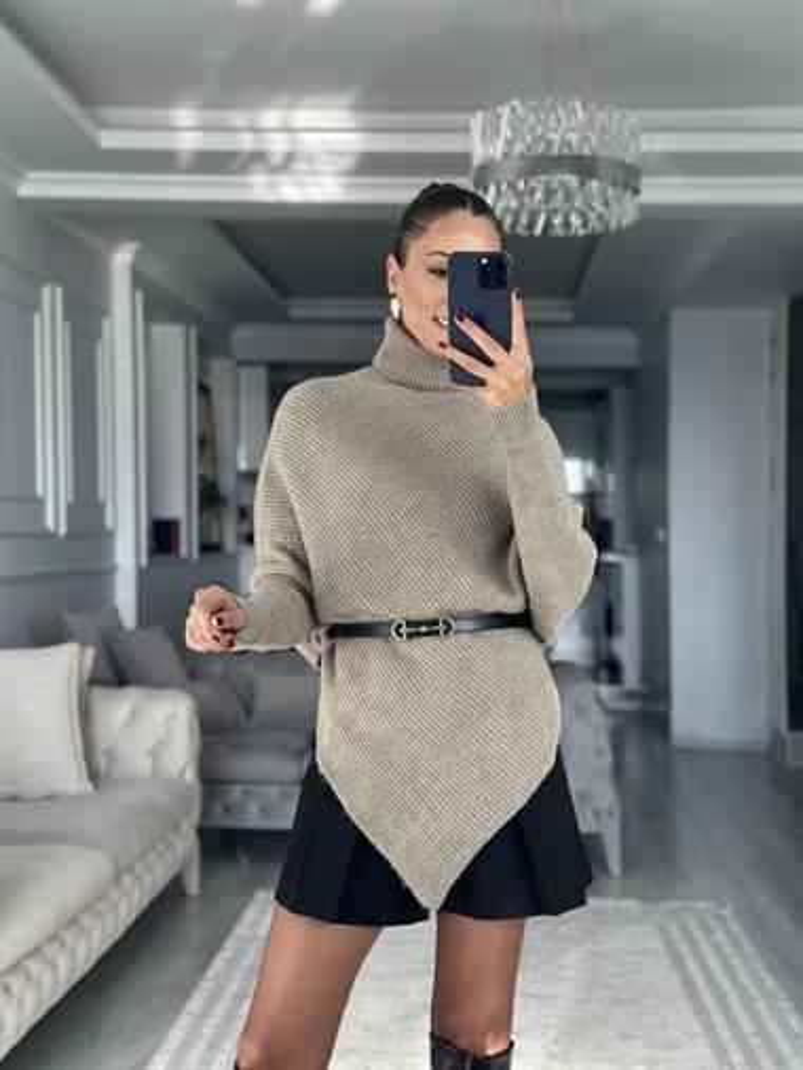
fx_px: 1483
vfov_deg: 39.6
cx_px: 402
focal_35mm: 48
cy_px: 535
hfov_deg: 30.3
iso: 80
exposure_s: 1/172
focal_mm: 6.86
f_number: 1.78
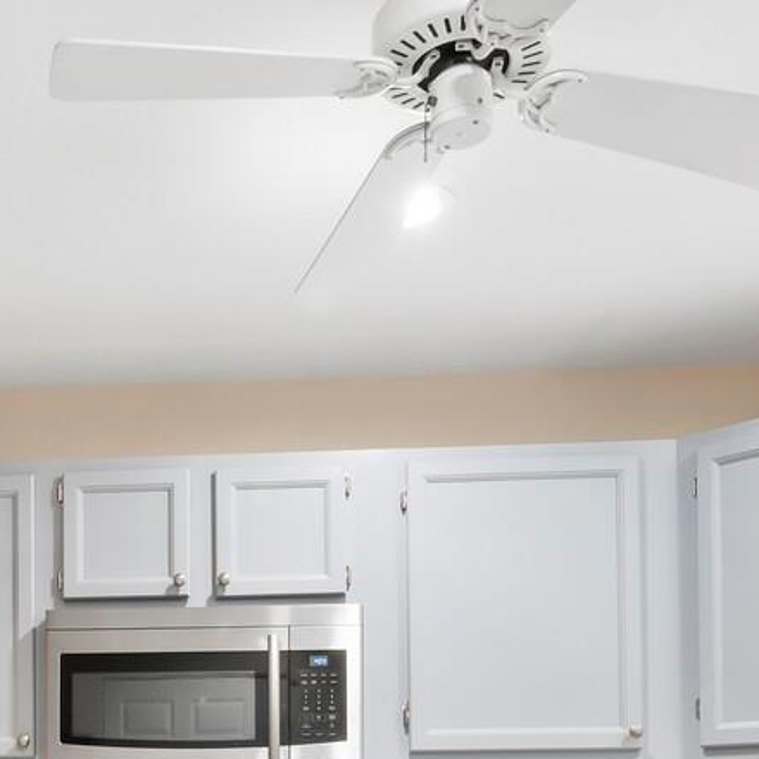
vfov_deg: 33.3
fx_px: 1116
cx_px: 175
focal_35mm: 45
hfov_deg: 36.5
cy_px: 813
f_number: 11
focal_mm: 7
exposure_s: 1.3
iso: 400
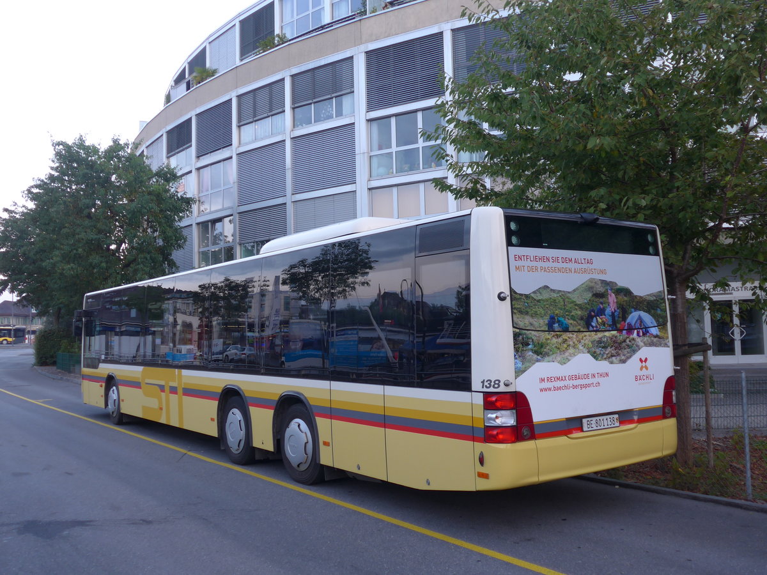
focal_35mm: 34
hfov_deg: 54.0
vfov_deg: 41.8
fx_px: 753
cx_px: 384
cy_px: 288
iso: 80
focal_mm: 7
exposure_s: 1/80
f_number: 2.3
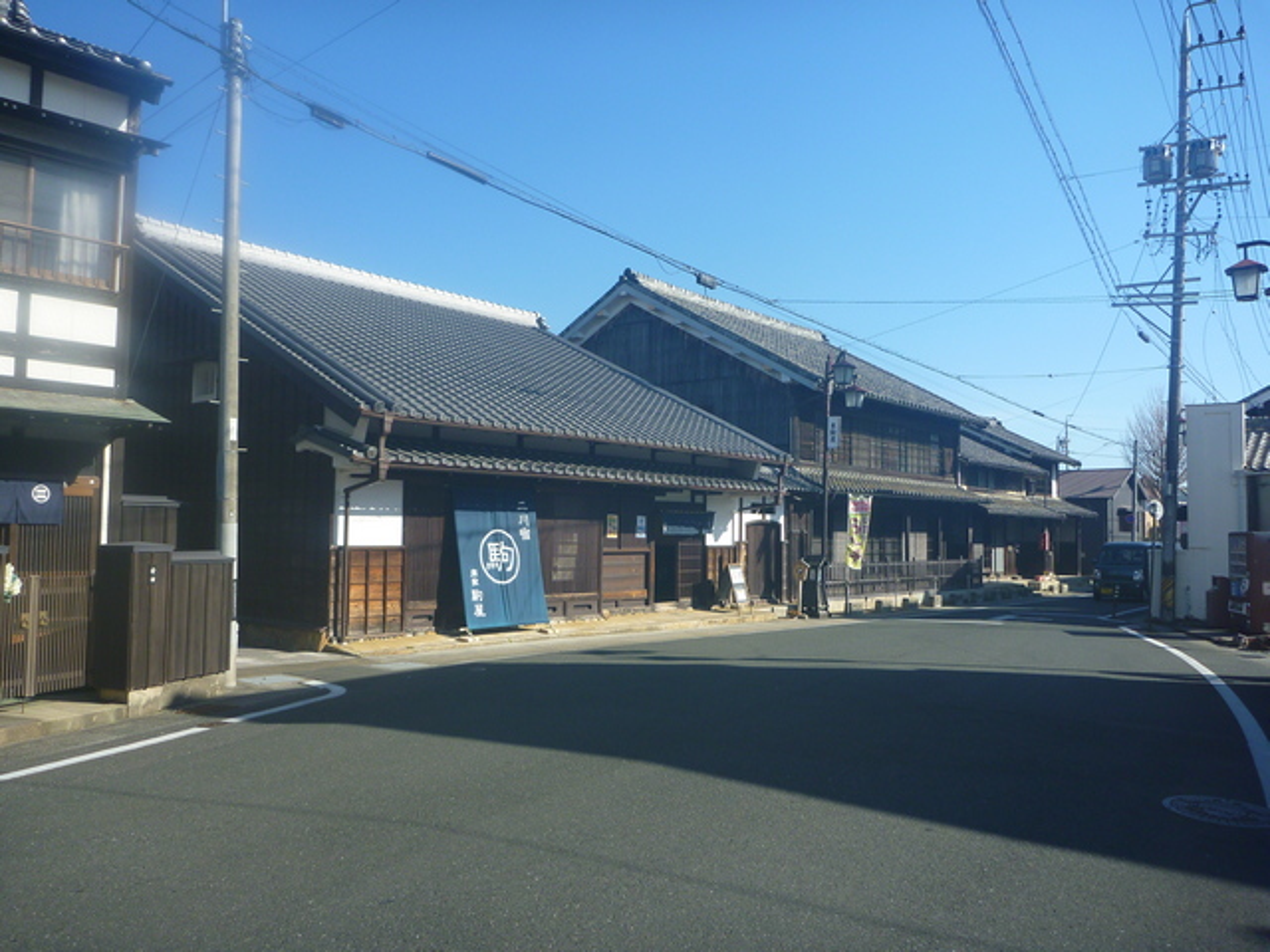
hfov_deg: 63.4
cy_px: 476
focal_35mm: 28
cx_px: 635
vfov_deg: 49.7
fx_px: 1027
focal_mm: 4.9
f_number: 3.3
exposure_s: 1/500
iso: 80
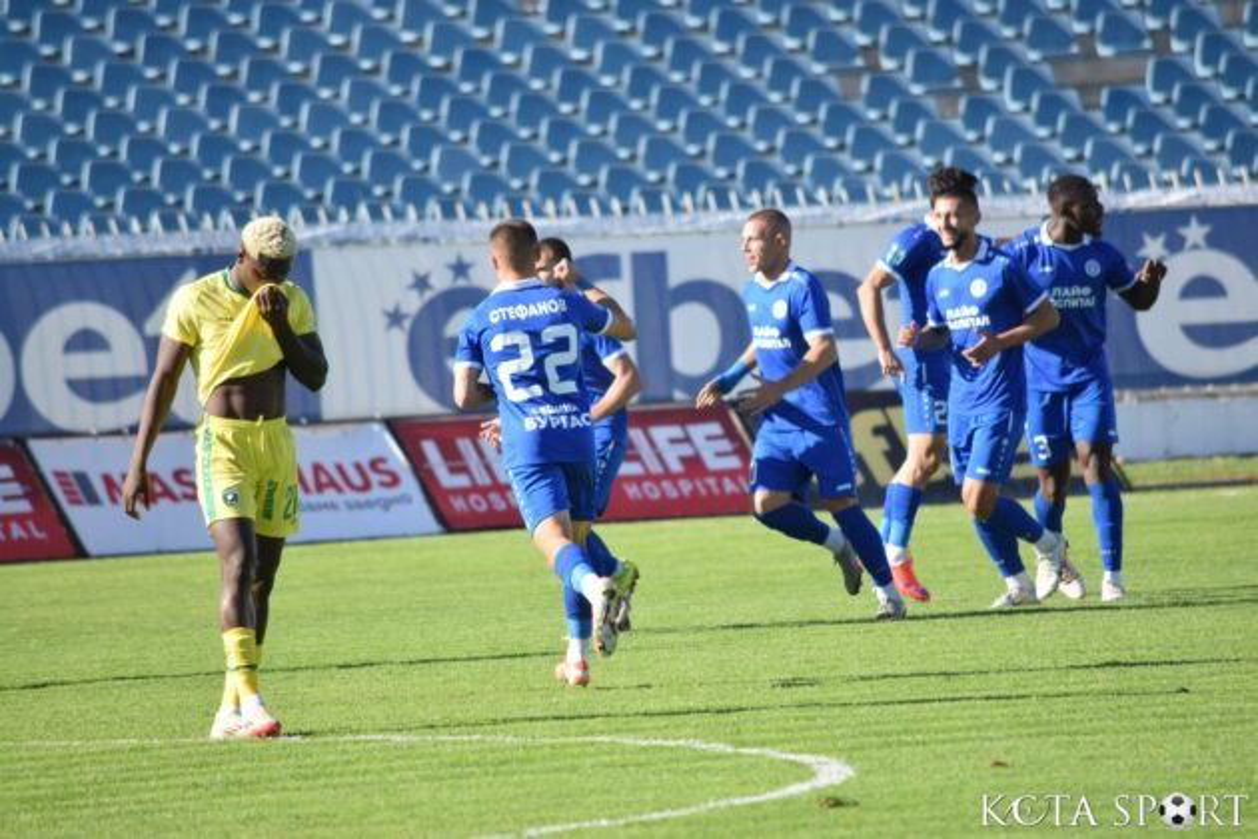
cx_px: 629
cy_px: 420
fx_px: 15724
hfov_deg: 4.6
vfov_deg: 3.1
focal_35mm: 450
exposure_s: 1/800
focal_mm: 300
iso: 400
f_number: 5.6
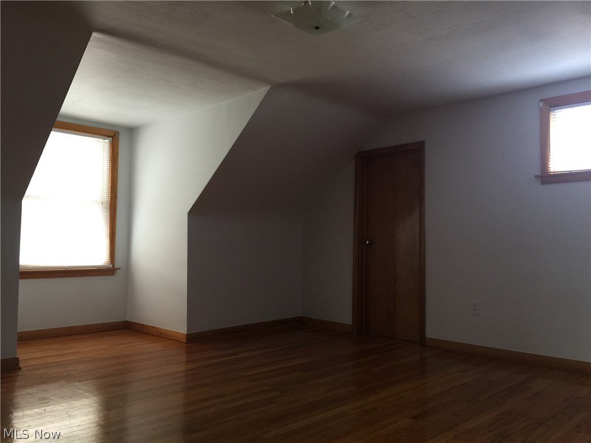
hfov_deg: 61.7
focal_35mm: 29
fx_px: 495
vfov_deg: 48.2
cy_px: 222
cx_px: 296
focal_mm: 4.15
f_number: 2.2
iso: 64
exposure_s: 1/17
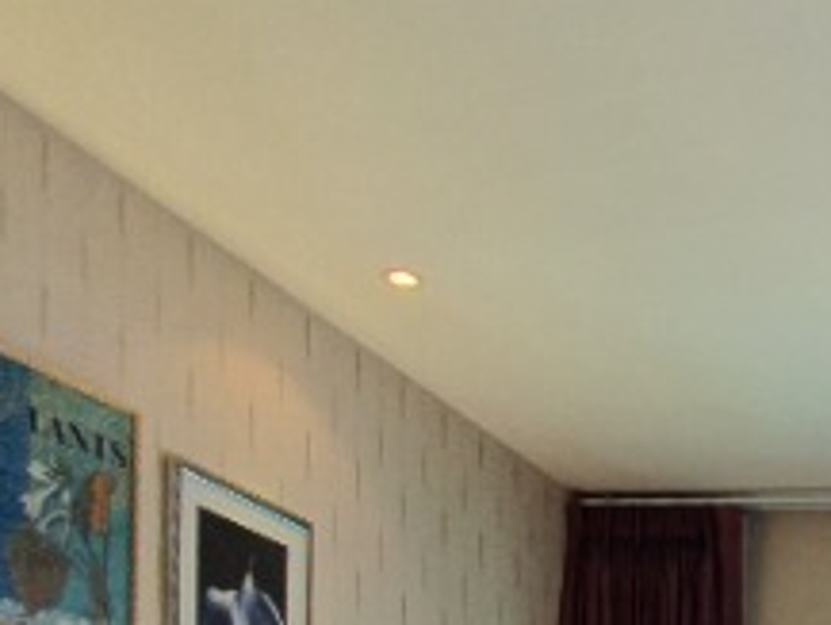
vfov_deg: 19.9
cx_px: 1264
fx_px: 1441
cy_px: 1028
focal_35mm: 60
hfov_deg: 24.5
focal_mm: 1.8
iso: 50
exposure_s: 1/158
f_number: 2.2
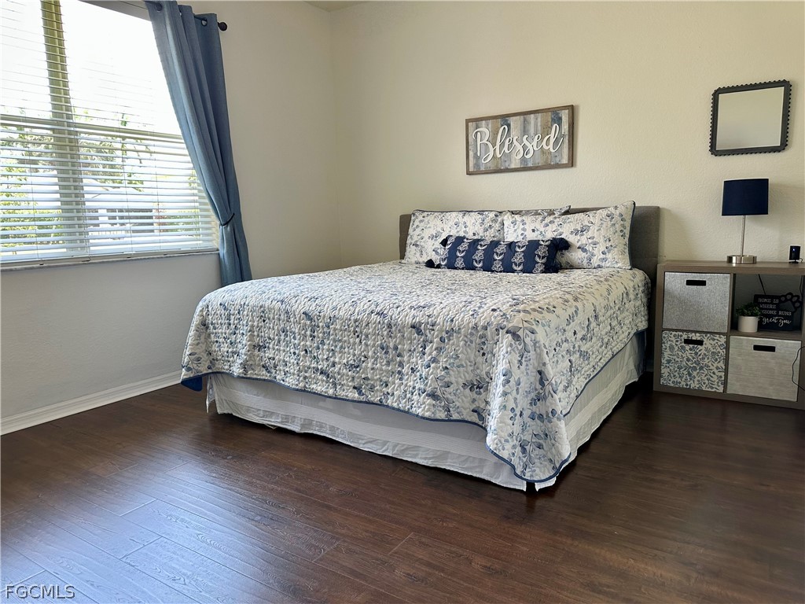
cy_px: 302
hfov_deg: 71.6
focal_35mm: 24
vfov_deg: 56.8
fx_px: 558
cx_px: 402
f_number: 1.78
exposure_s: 1/120
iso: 125
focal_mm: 6.86
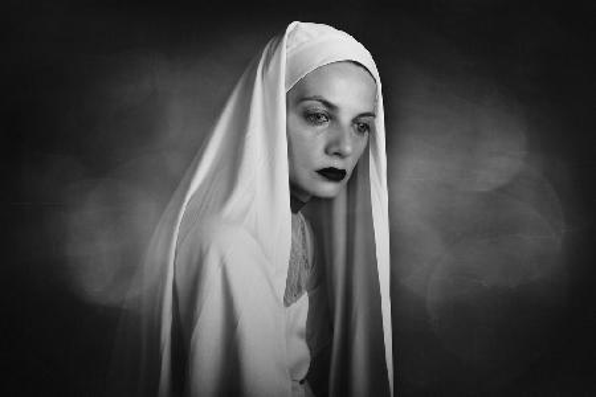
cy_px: 198
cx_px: 298
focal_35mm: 50
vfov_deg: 27.0
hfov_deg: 39.6
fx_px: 828
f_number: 11
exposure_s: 1/250
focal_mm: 50
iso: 100
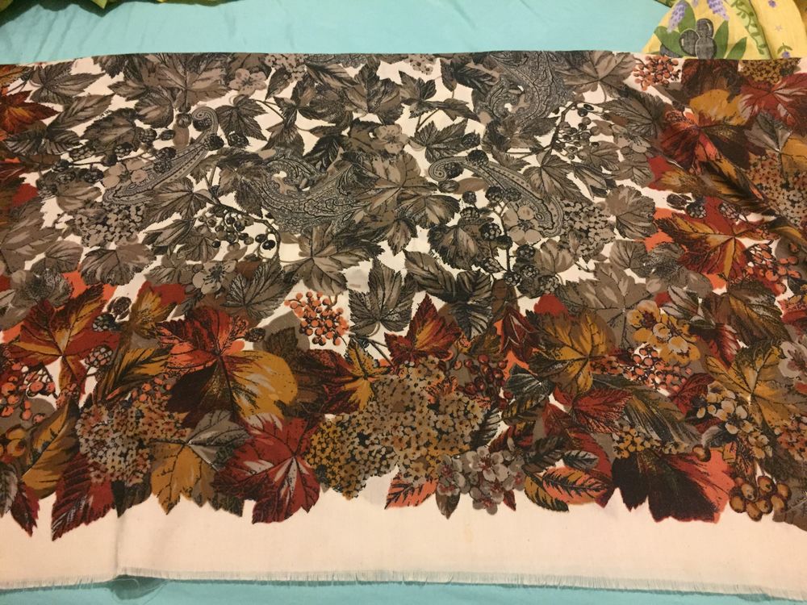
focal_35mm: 29
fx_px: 676
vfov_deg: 48.2
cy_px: 302
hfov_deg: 61.7
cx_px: 404
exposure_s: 1/17
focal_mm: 4.15
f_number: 2.2
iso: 320
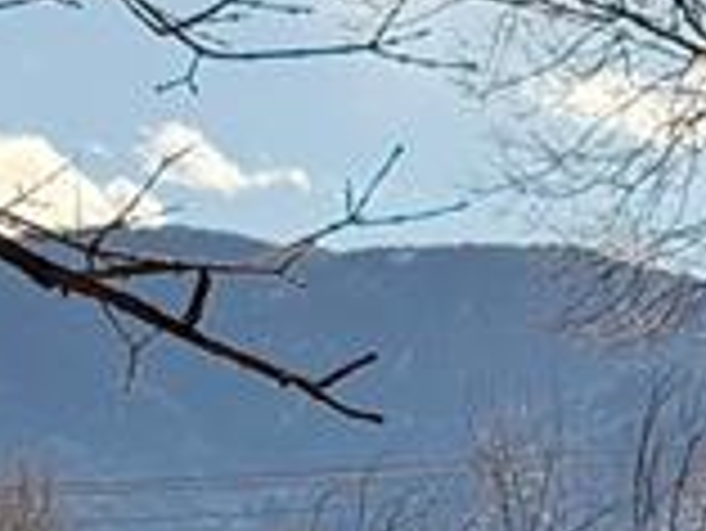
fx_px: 6389
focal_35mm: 313
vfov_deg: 4.7
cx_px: 598
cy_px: 1123
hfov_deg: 6.3
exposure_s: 1/4878
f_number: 1.78
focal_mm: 6.76
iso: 100
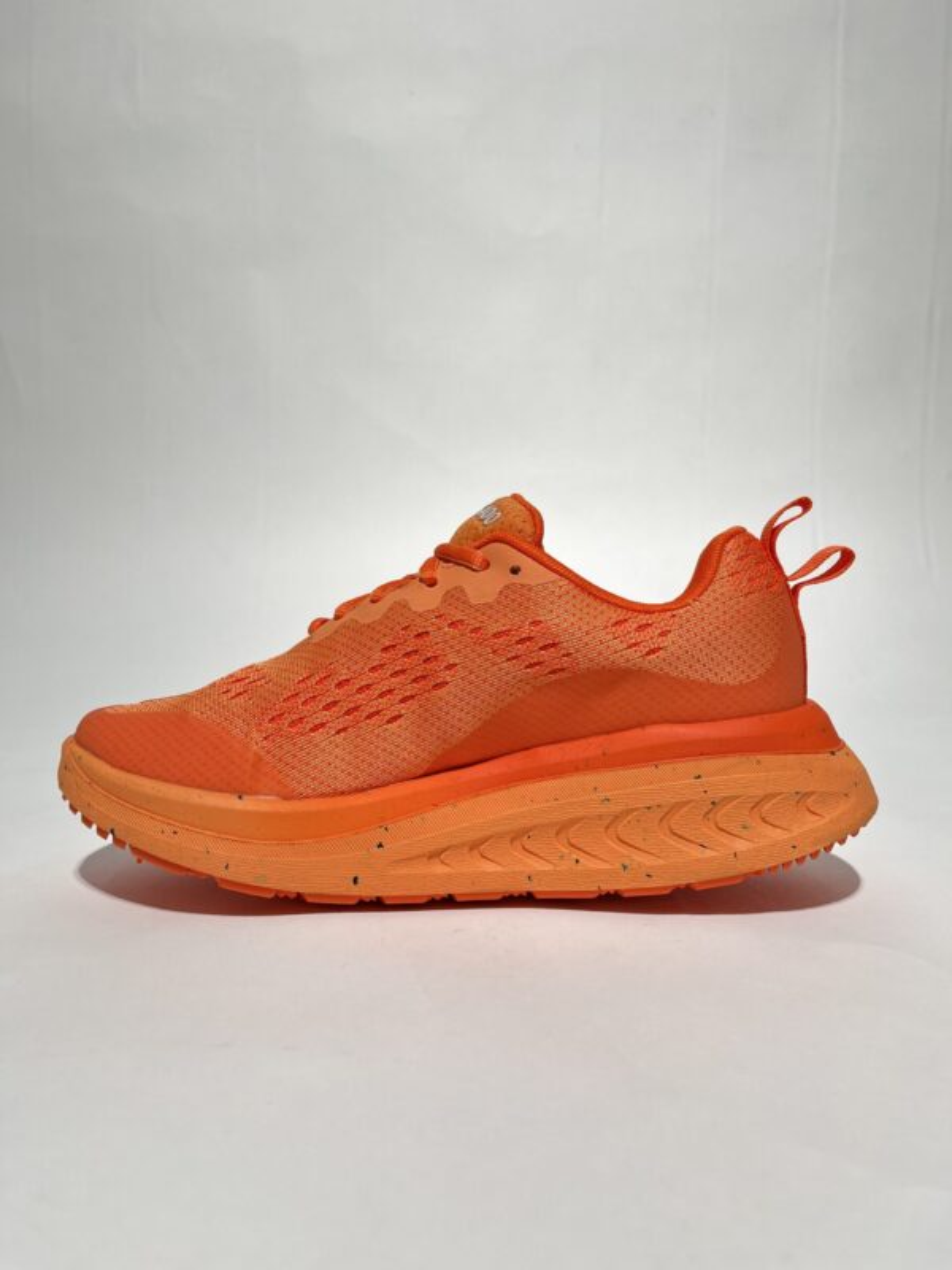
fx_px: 953
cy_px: 635
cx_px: 476
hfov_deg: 53.1
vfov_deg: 67.3
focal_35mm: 26
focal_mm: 5.1
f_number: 1.6
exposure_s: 1/257
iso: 50
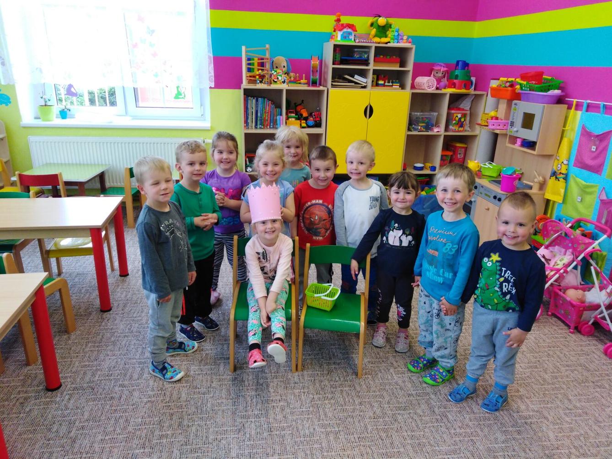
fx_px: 460
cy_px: 230
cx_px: 306
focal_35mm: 26
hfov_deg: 67.3
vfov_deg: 53.1
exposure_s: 1/33.3
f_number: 2.2
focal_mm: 3.46
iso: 160
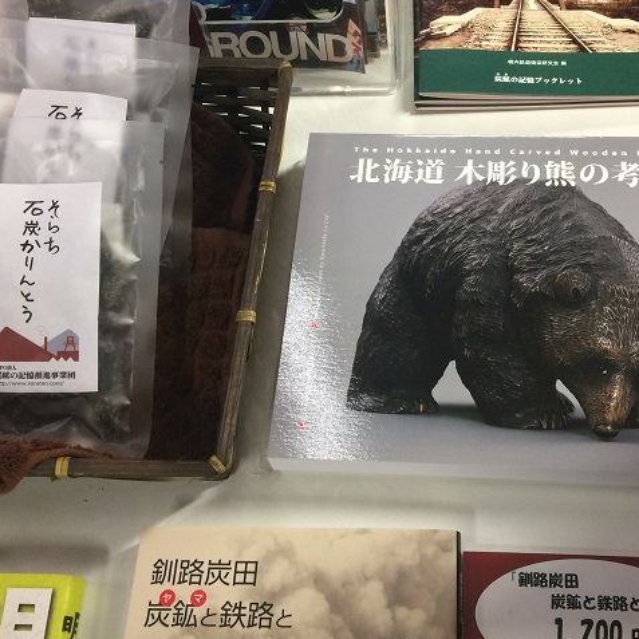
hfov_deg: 38.8
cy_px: 264
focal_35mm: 43
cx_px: 418
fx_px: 898
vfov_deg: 39.0
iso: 100
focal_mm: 4.15
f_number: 2.2
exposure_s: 1/30
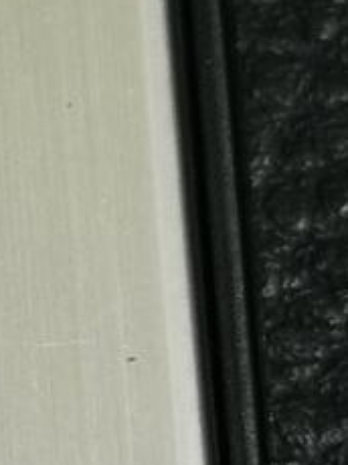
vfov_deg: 5.3
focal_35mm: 376
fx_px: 5049
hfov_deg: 3.8
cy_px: 501
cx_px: -734
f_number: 1.9
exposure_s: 1/100
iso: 100
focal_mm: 6.67
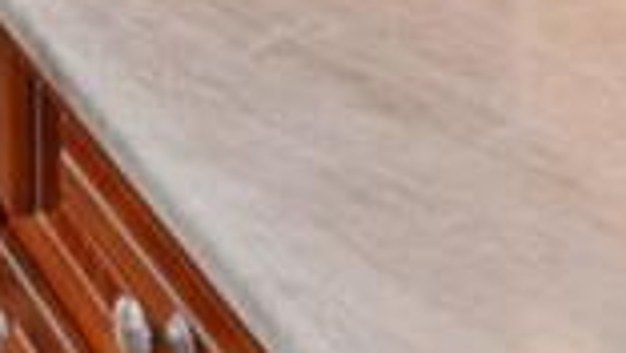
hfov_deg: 12.5
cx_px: -1100
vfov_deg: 8.9
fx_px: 1711
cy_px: -808
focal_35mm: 103
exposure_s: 1/1.67
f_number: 8
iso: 200
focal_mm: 10
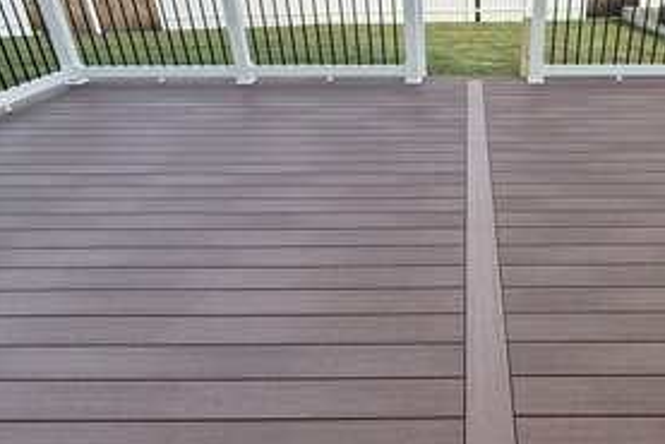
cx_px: 473
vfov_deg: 46.1
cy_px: 167
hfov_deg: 62.8
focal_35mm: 28
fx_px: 517
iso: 50
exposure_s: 1/280
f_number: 2.2
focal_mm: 2.22
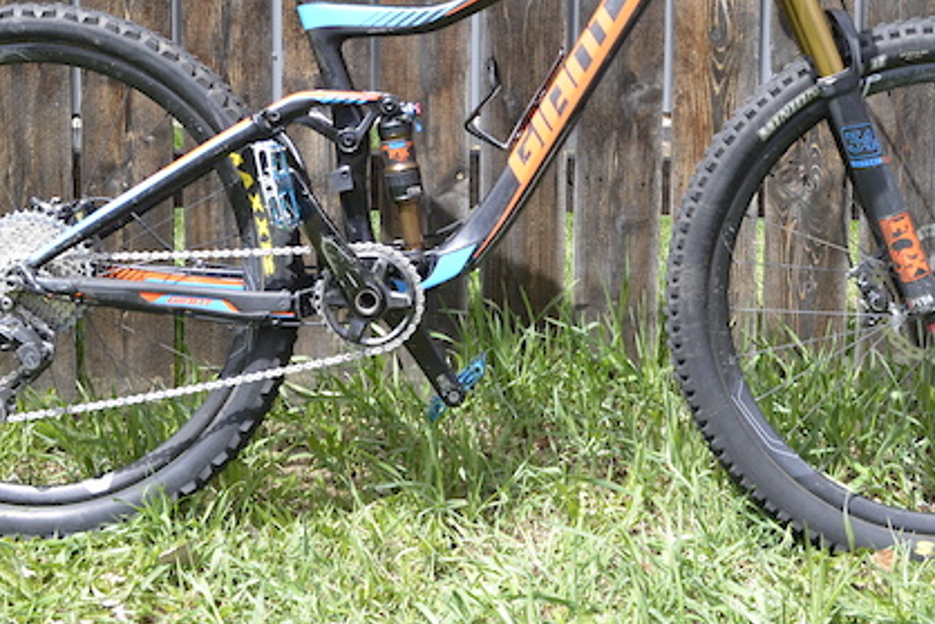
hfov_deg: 31.9
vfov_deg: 21.1
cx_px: 488
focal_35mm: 63
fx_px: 1637
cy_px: 54
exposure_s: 1/250
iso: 200
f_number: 8
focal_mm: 22
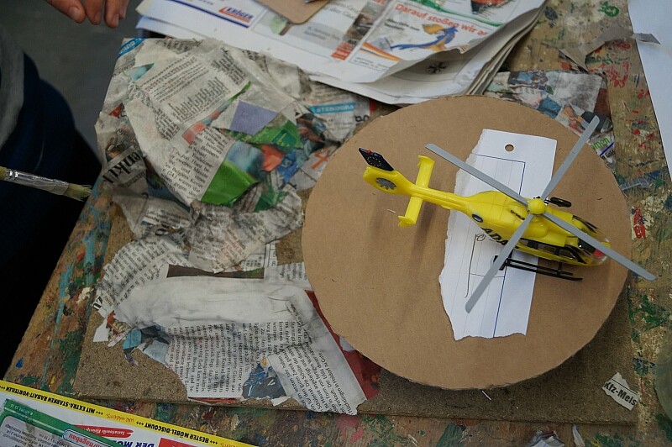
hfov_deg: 49.6
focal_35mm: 39
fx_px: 727
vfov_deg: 34.2
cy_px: 224
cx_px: 336
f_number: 4
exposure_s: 1/160
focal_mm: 26
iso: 800
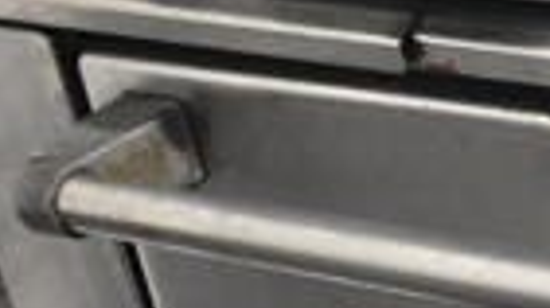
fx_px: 1982
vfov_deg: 8.6
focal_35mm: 136
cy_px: 542
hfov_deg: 14.4
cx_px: 901
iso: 3200
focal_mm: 20
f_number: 3.8
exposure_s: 1/30
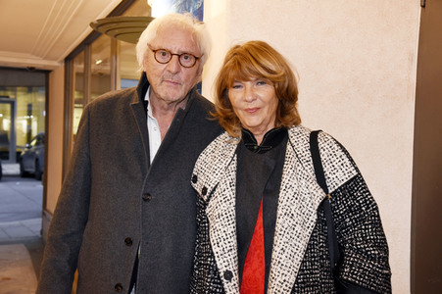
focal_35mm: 52
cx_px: 221
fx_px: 638
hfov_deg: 38.2
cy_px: 147
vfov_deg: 26.0
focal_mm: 52
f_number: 6.3
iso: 2500
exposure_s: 1/60
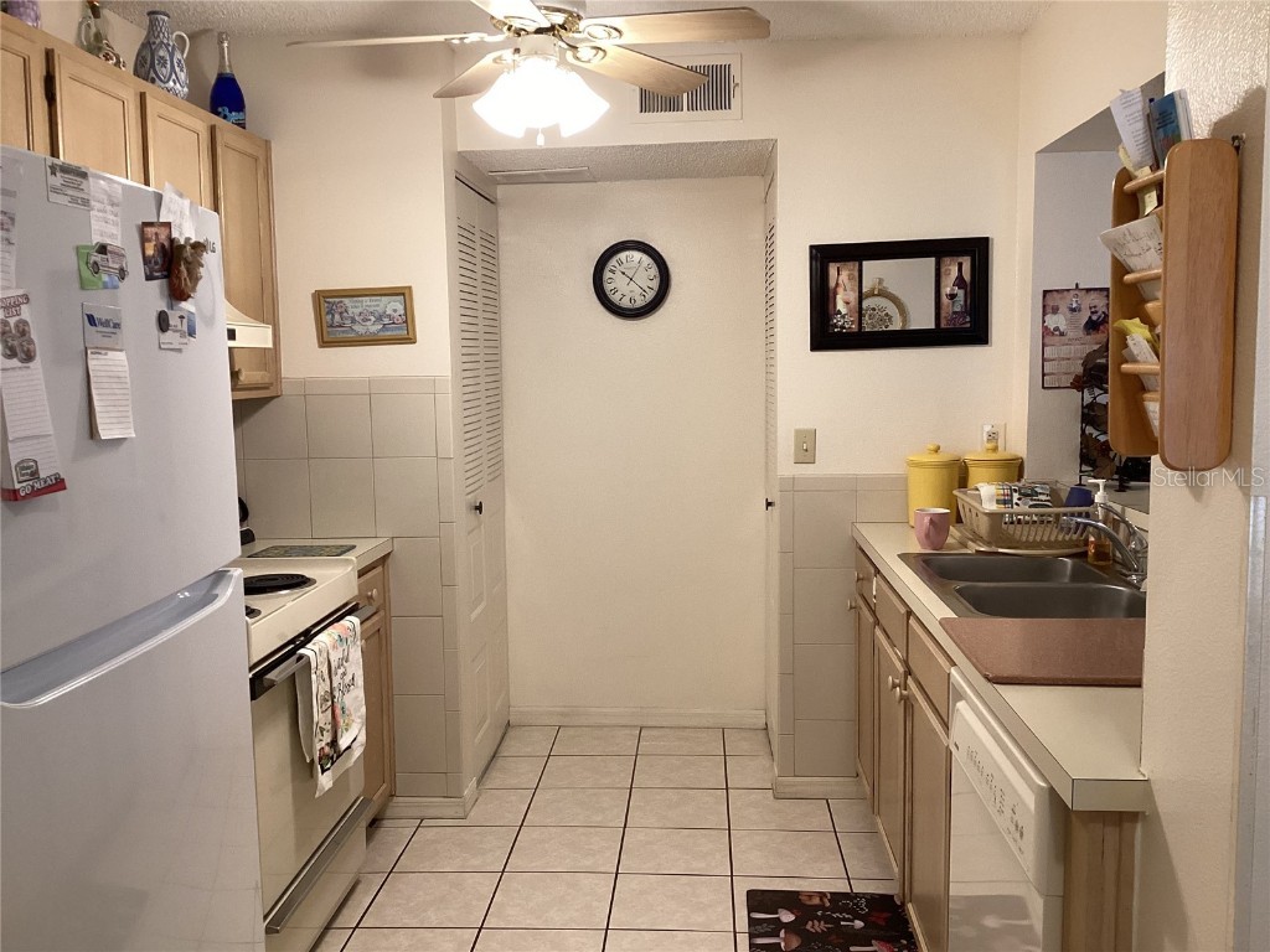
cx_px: 635
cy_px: 476
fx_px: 1137
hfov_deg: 58.4
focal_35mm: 31
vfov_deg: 45.4
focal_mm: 3.3
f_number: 2.4
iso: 160
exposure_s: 1/60
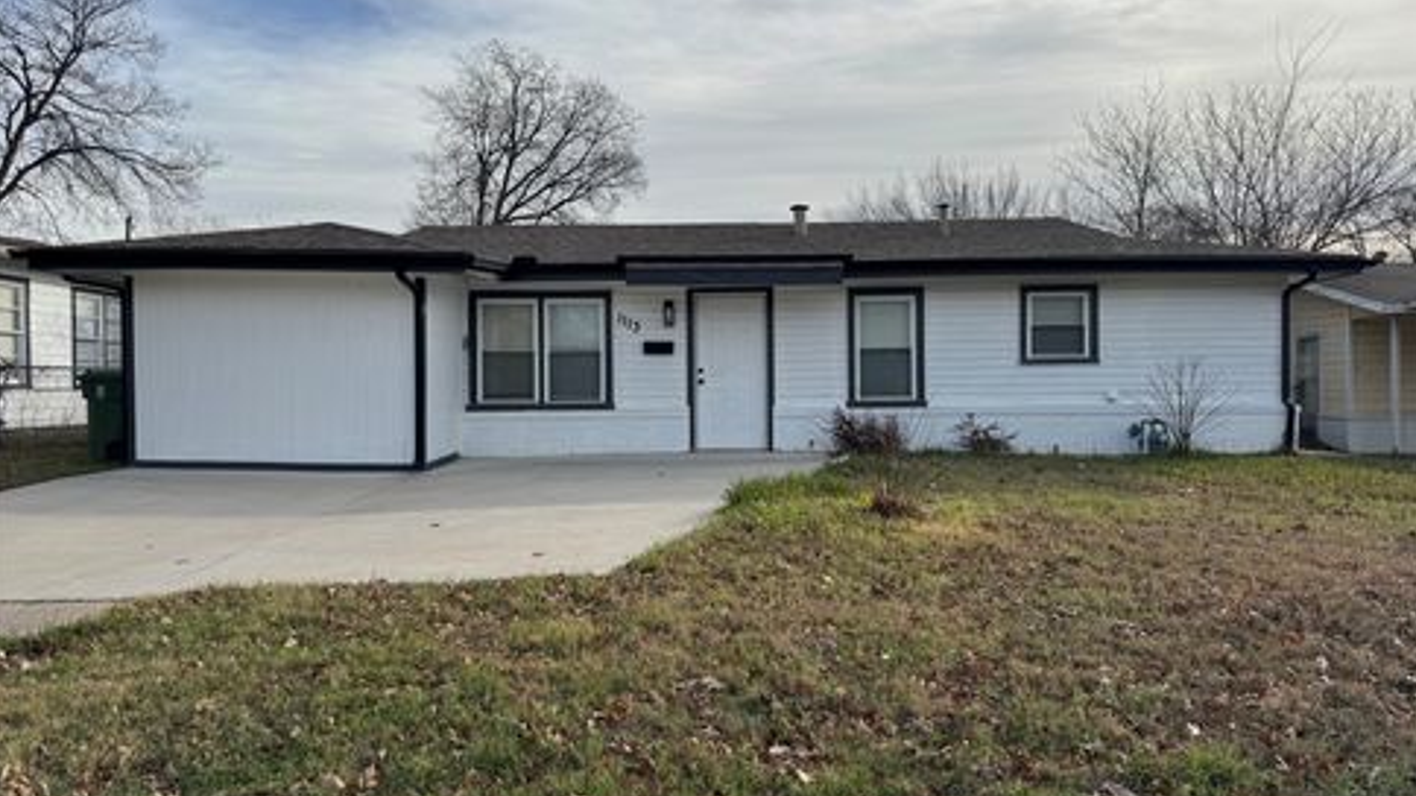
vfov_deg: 42.9
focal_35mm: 27
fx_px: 1014
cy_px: 399
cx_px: 726
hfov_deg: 69.9
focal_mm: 6.76
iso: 80
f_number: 1.78
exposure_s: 1/4608
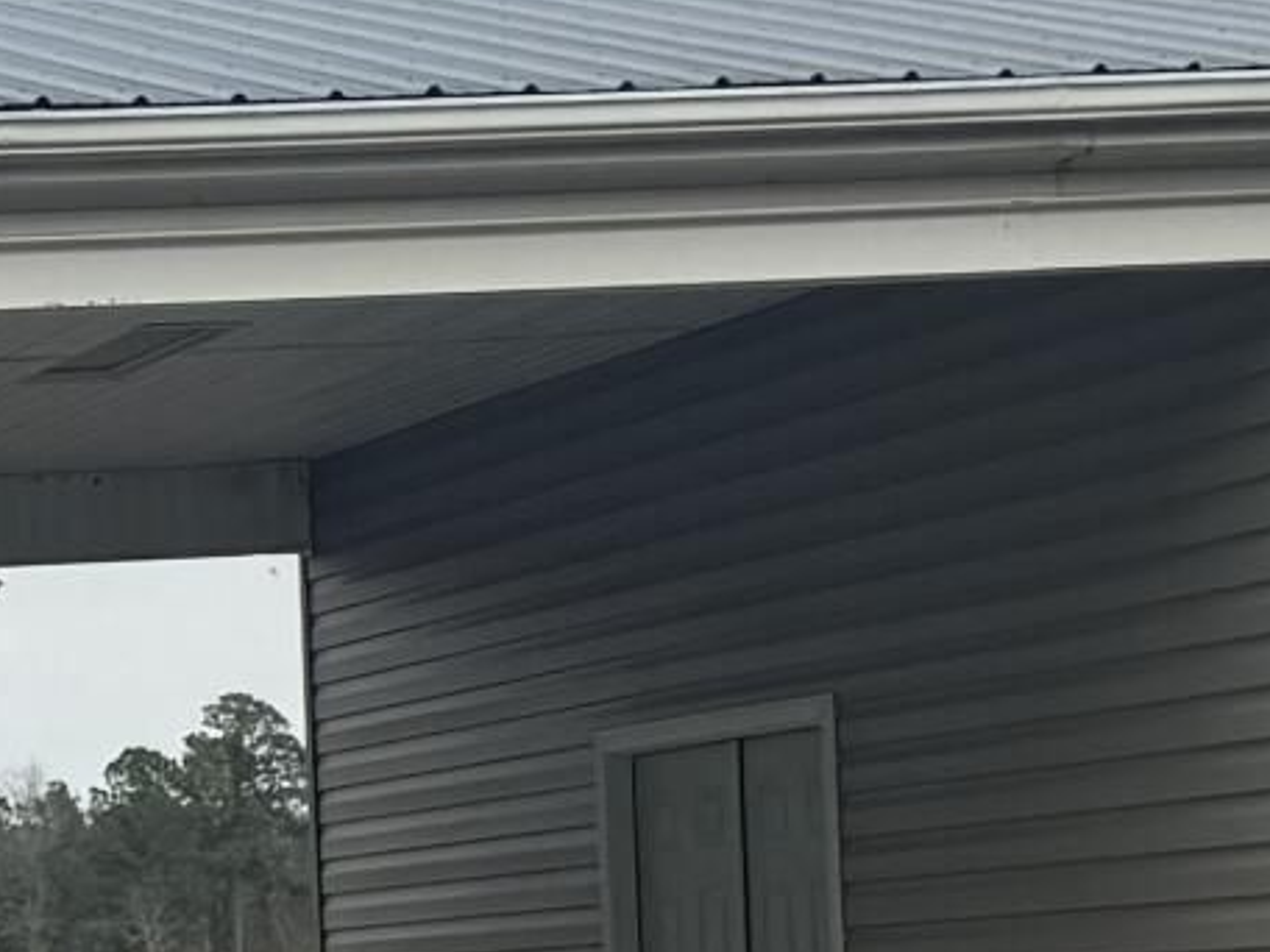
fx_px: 5797
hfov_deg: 12.1
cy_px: 1311
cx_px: -471
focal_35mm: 158
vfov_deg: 9.2
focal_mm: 6.86
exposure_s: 1/4310
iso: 80
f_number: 1.78
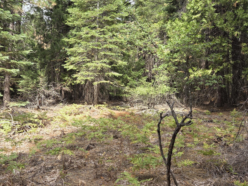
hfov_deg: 50.2
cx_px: 77
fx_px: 258
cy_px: 93
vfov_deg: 39.7
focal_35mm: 36
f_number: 1.8
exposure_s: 1/820
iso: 80
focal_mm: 5.4
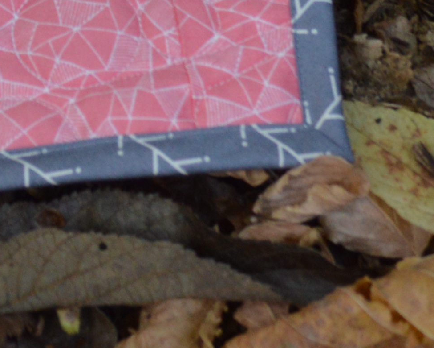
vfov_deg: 7.5
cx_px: -312
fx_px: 2453
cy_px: -503
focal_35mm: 191
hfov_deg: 9.7
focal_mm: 22
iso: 400
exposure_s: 1/125
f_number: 5.6
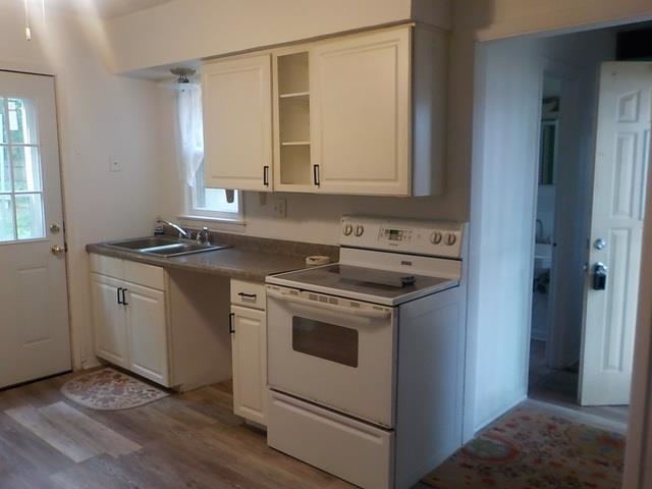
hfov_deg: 60.0
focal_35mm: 30
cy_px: 244
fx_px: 565
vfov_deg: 46.8
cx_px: 326
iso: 220
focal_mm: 4.1
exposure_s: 1/30
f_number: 3.3
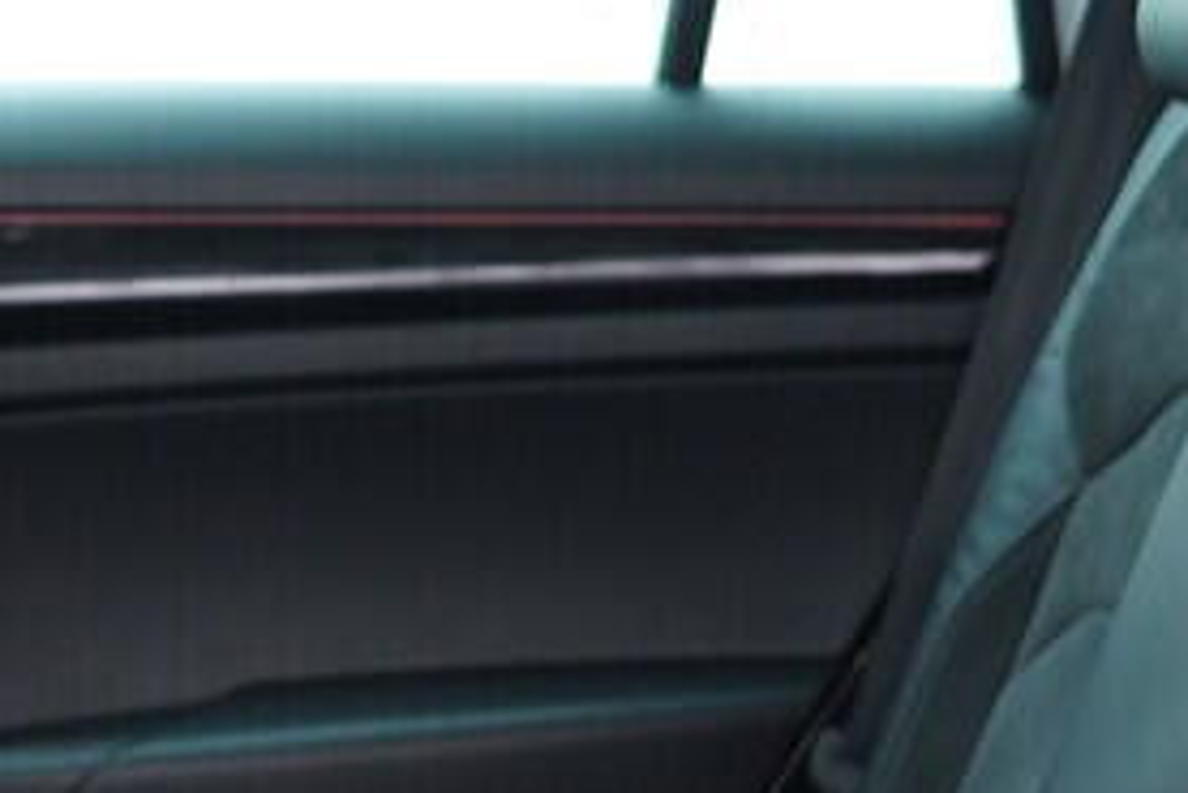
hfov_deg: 15.4
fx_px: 4391
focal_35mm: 133
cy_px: 1382
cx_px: 373
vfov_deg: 9.8
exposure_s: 1/40
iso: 400
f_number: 2.8
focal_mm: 24
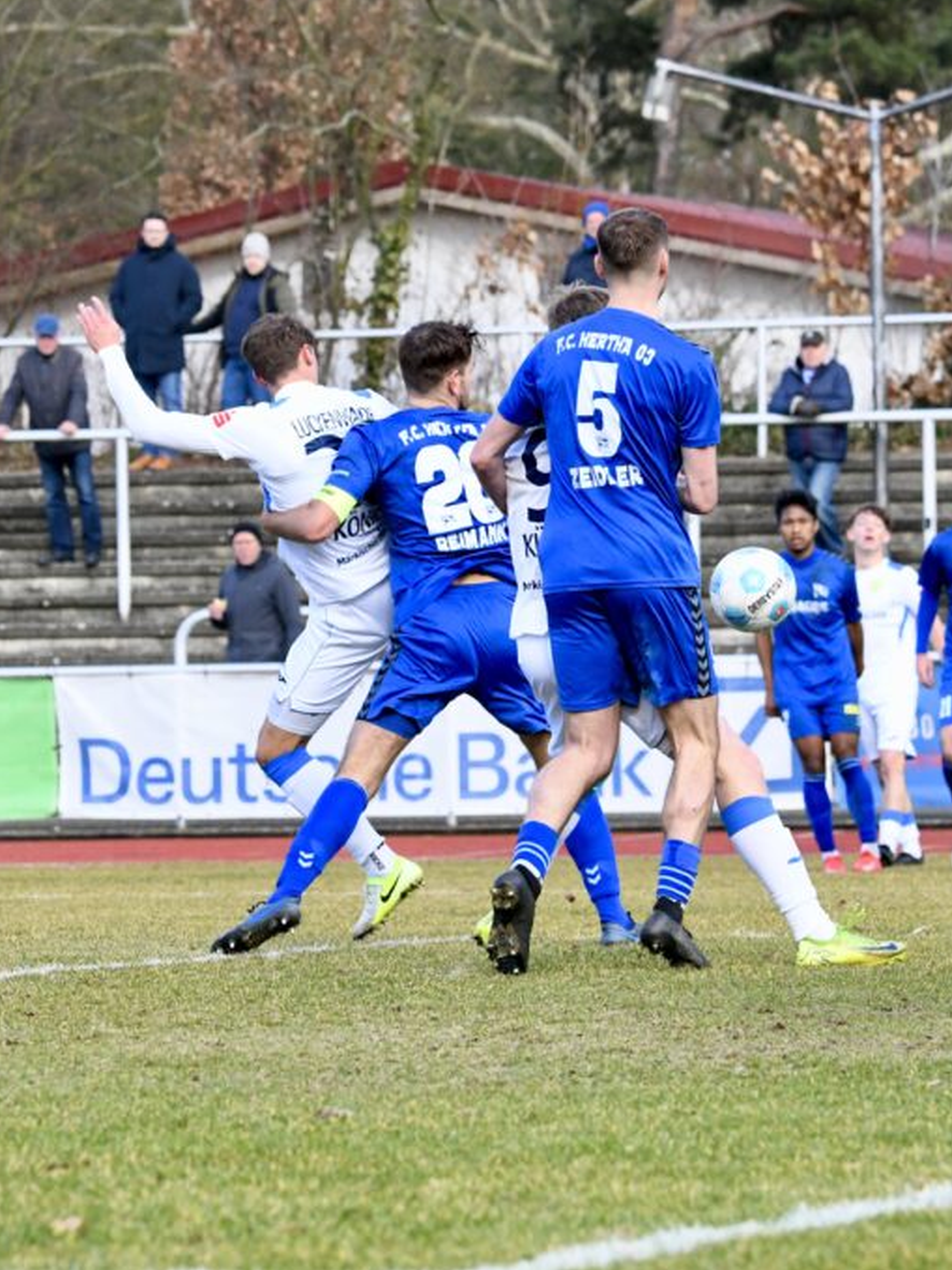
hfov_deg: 5.7
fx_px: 9574
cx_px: 638
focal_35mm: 261
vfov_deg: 7.6
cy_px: 633
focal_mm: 180
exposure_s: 1/1600
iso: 3200
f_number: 7.1
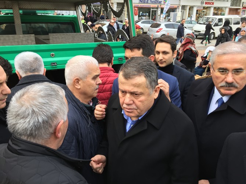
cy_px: 92
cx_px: 123
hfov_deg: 61.7
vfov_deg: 48.2
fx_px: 206
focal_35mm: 29
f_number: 2.2
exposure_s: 1/100
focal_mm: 4.15
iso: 40
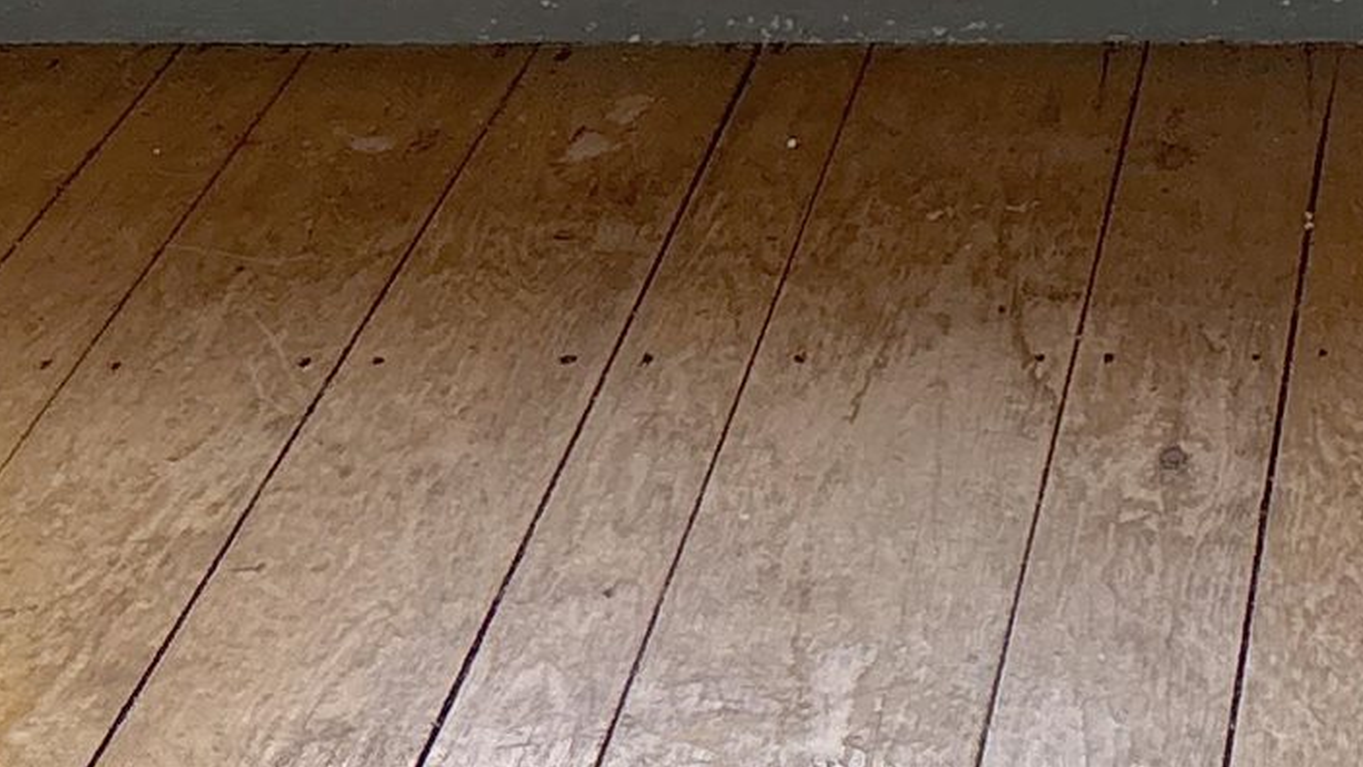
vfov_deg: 8.4
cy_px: -1466
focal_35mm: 124
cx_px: 1780
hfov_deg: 16.3
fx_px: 4482
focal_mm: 5.96
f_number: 1.6
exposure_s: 1/430
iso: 50
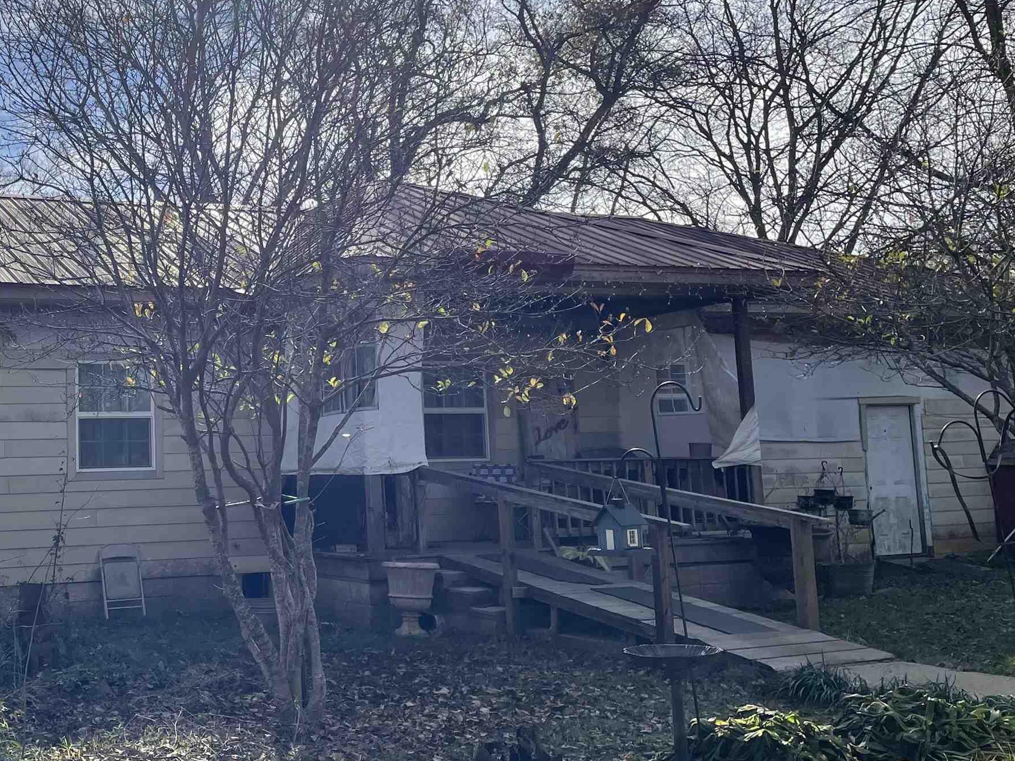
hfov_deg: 40.0
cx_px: 168
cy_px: 333
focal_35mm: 45
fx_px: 1319
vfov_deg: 32.1
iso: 32
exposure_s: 1/4292
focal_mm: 4.2
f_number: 1.6
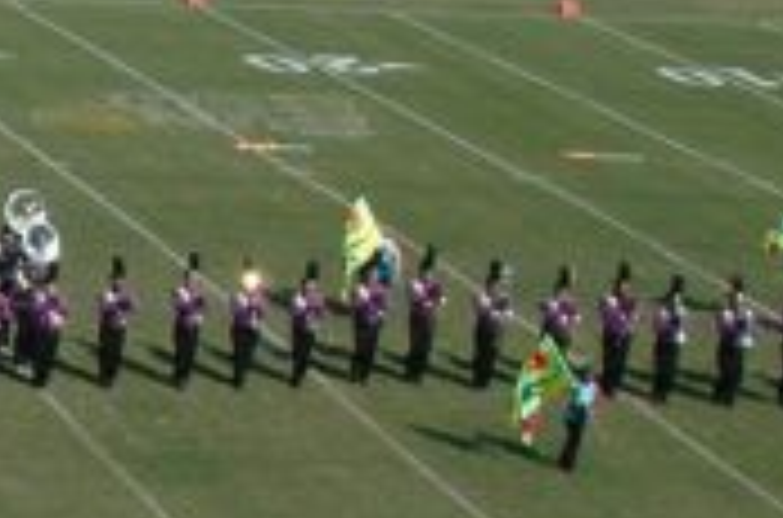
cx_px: -1062
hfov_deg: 10.2
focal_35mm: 177
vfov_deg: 7.7
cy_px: 297
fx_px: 3839
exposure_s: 1/400
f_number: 10
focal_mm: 20
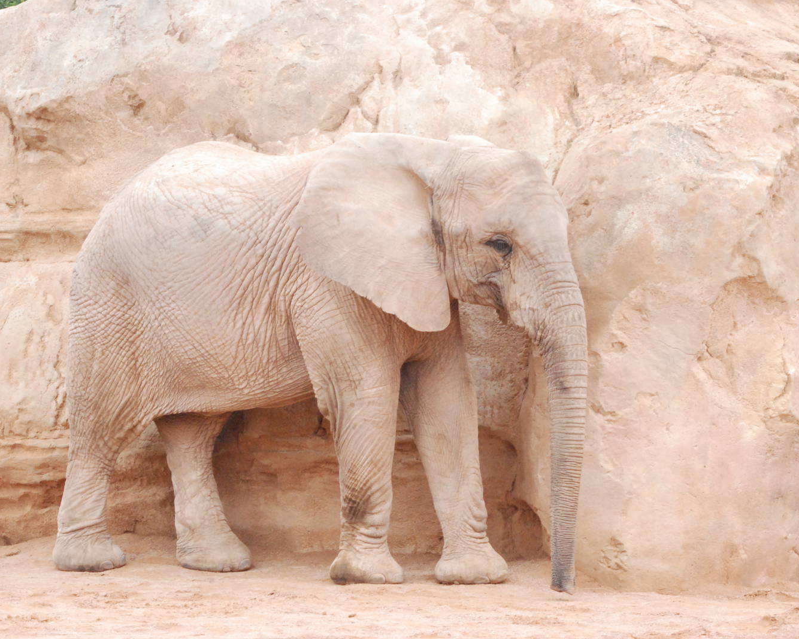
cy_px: 319
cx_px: 364
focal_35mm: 169
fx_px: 3998
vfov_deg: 9.1
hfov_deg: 11.4
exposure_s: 1/160
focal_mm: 100
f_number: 20
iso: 1600
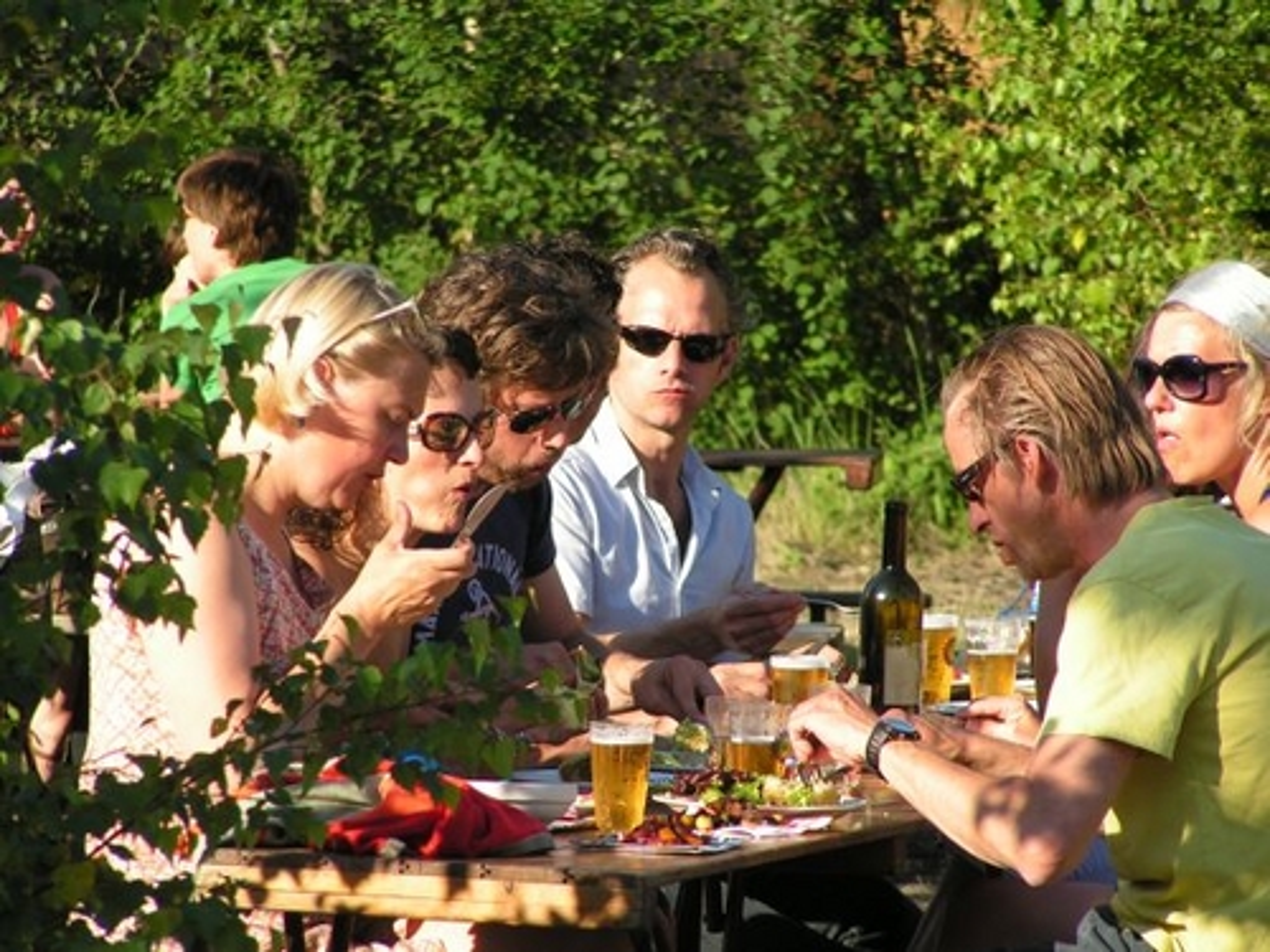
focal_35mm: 380
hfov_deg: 5.2
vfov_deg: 3.9
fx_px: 13942
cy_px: 476
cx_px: 635
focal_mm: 63
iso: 50
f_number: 3.7
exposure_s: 1/400
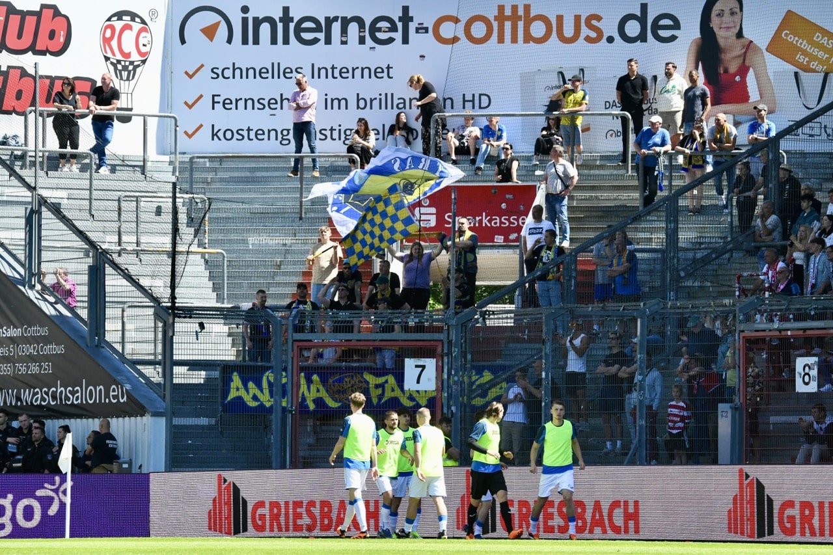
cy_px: 278
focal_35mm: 220
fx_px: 5090
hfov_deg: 9.4
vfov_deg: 6.2
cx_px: 416
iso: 4000
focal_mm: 220
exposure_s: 1/1600
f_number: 13
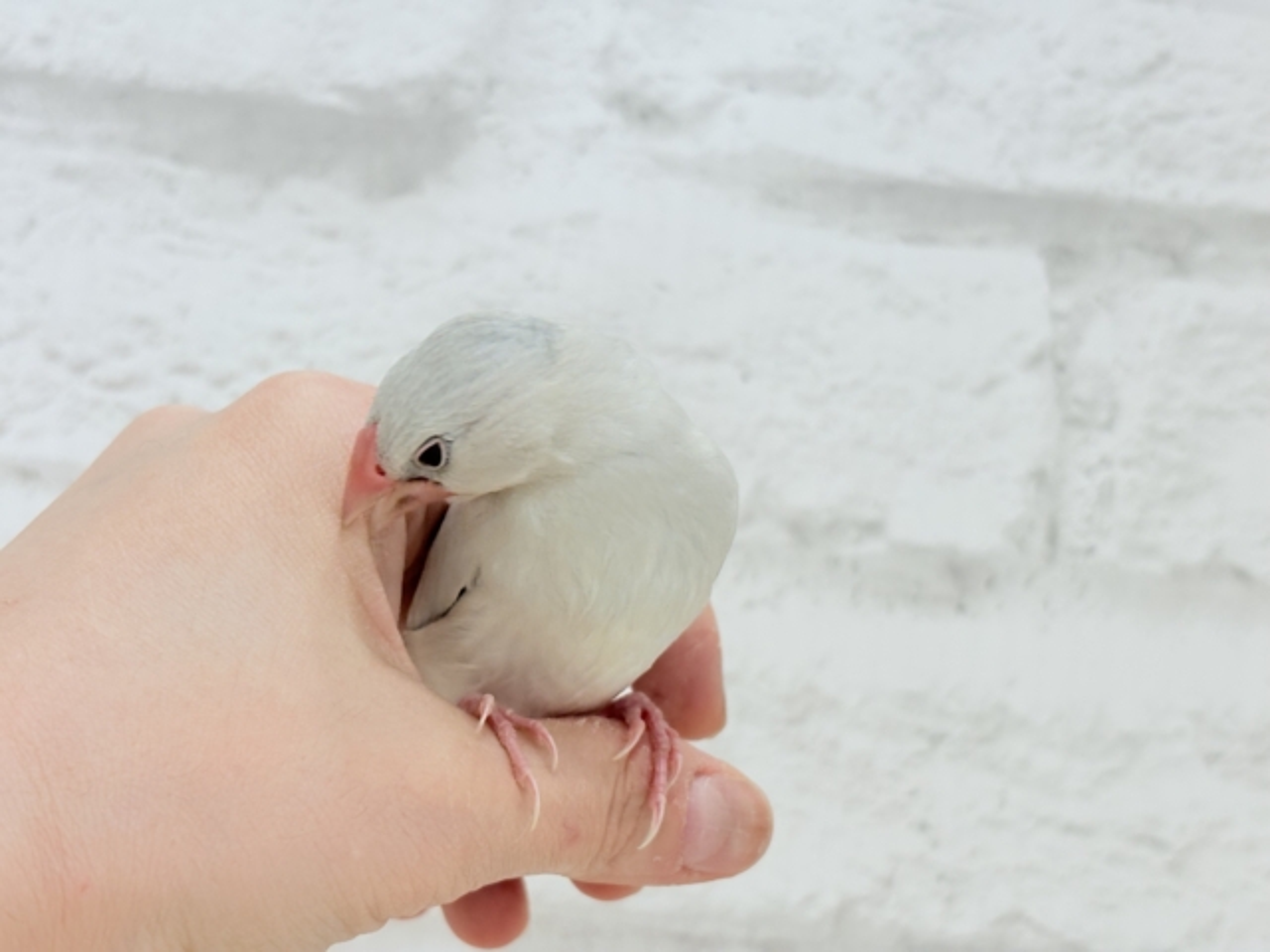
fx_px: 1908
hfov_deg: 36.8
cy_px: 476
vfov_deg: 28.0
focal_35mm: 52
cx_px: 635
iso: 80
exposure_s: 1/100
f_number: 1.6
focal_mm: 5.96
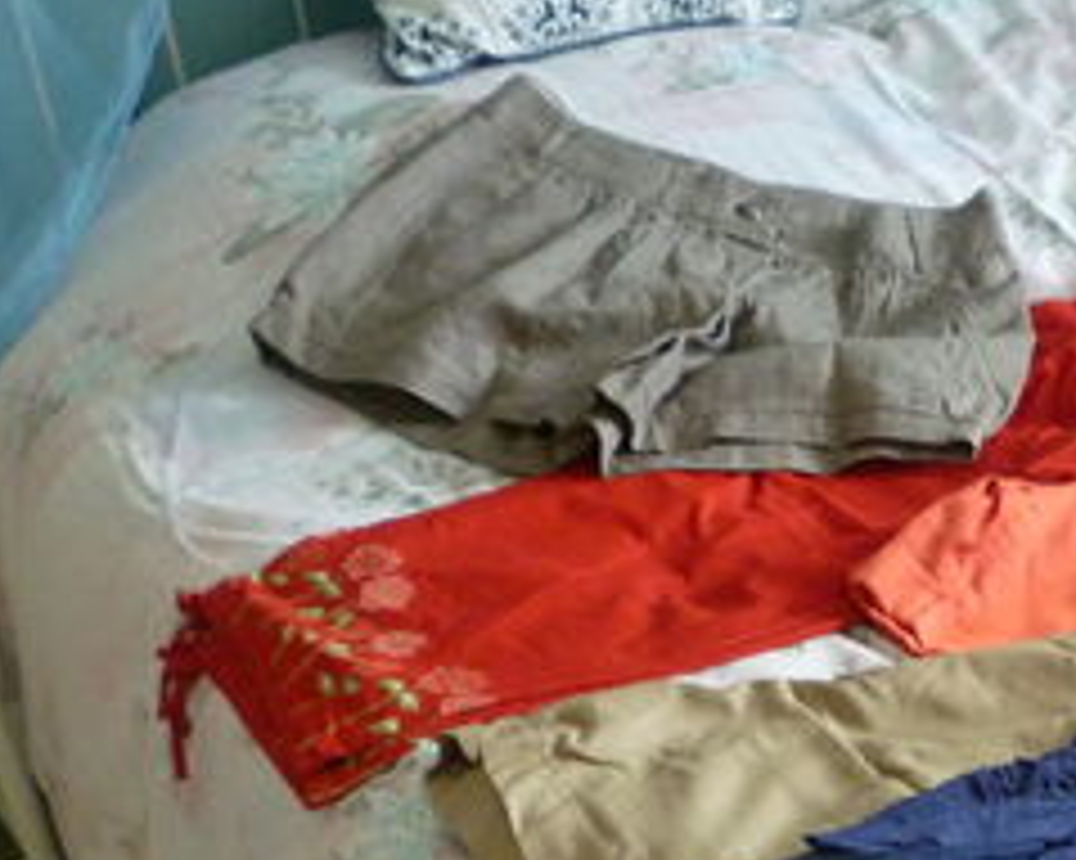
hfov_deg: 25.7
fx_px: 2260
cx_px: 1026
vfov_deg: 21.3
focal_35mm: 71
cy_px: 671
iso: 400
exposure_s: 1/60
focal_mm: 5.2
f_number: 3.3
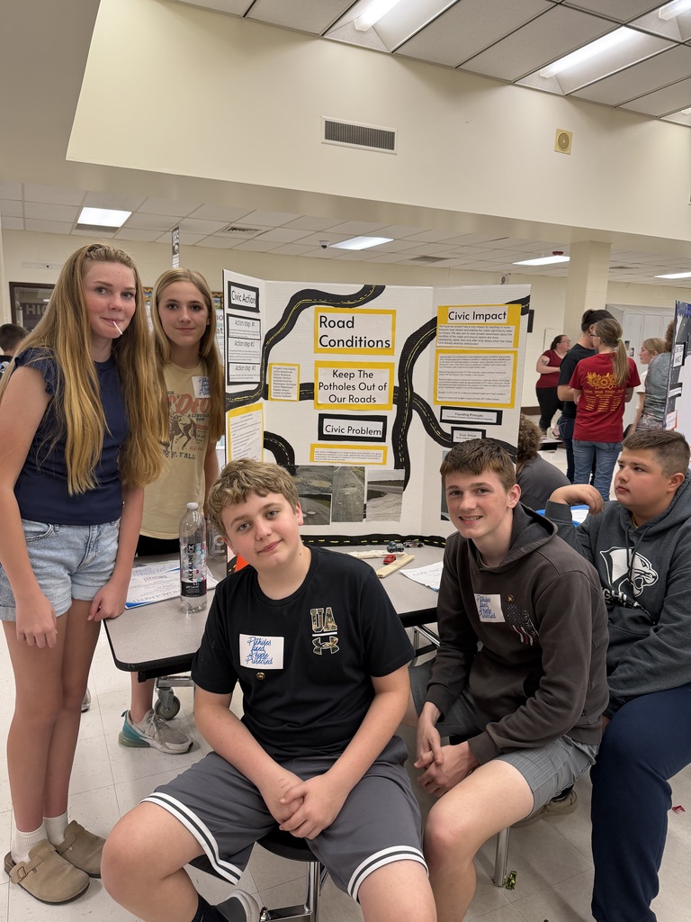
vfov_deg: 71.6
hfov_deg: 56.8
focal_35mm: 24
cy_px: 461
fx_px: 639
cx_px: 346
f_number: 1.78
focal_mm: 6.76
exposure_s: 1/60
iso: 160
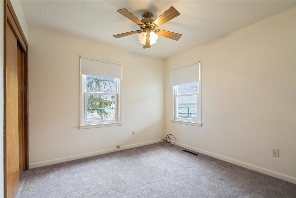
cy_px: 99
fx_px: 132
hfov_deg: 96.7
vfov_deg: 73.7
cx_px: 148
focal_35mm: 16
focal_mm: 16
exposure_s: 1/50
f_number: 8
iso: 400
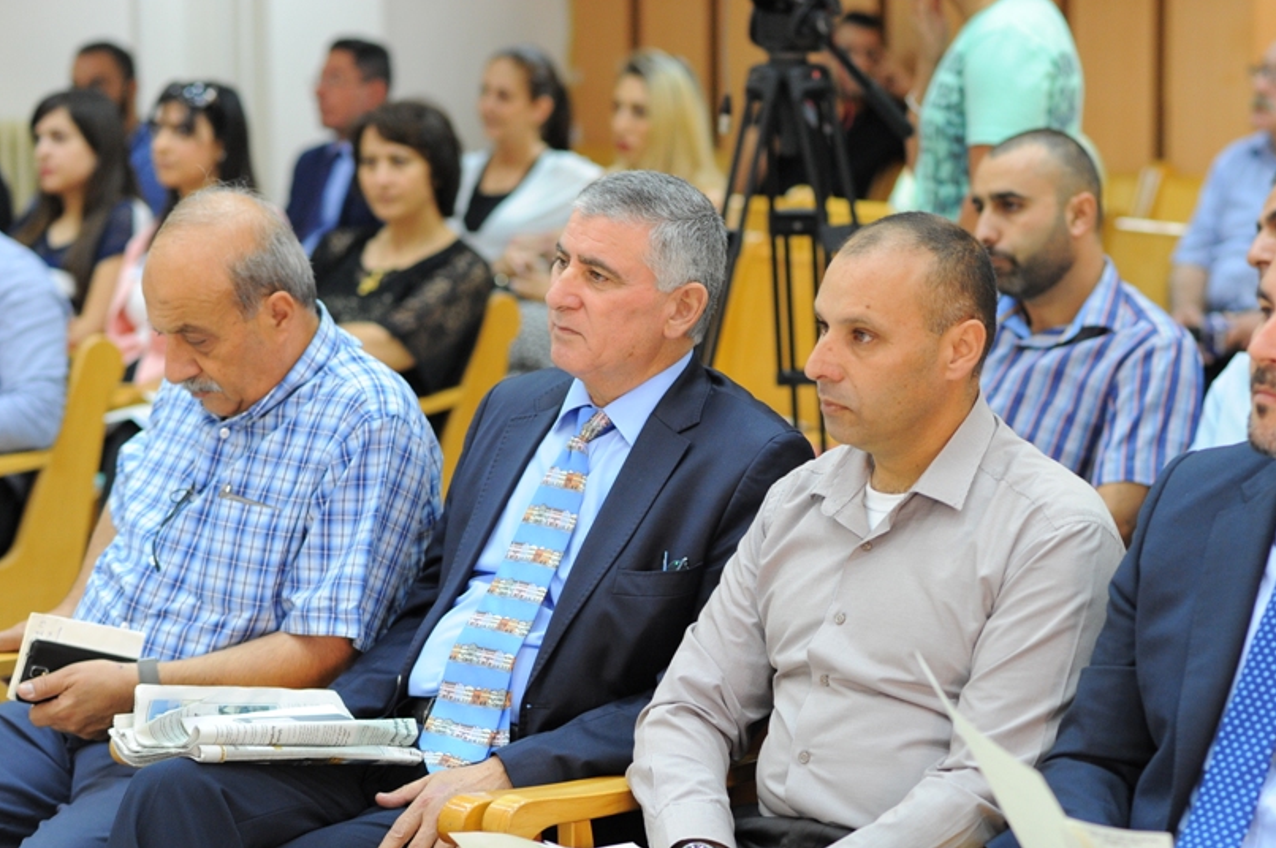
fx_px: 3825
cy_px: 537
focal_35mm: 108
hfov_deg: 18.9
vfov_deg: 12.6
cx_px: 792
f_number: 3.2
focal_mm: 85
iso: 1600
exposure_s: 1/125
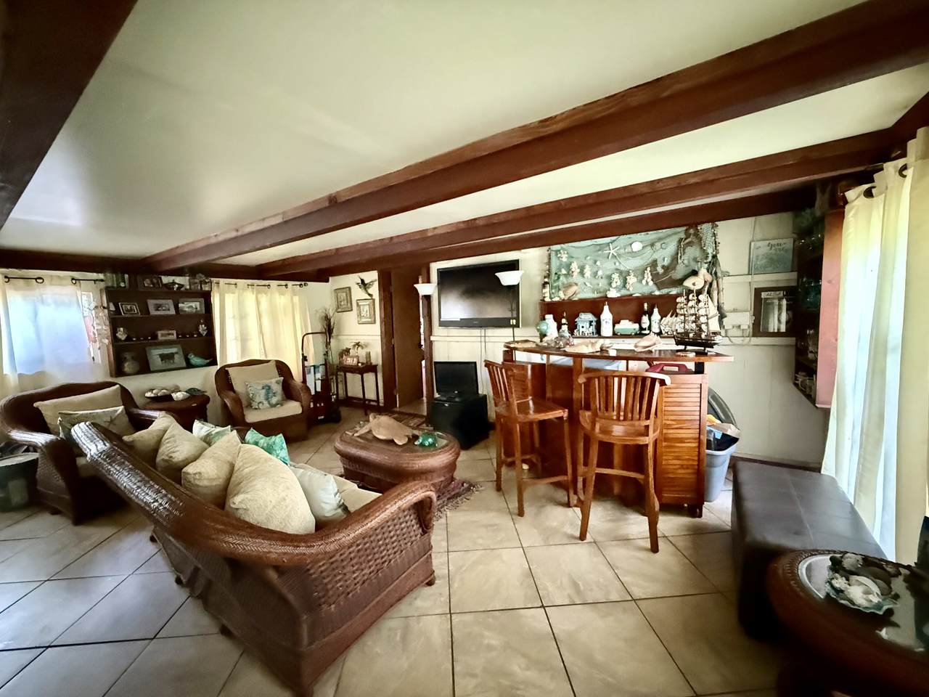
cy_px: 348
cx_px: 464
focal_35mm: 14
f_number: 2.2
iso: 1600
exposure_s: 1/40
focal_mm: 2.22
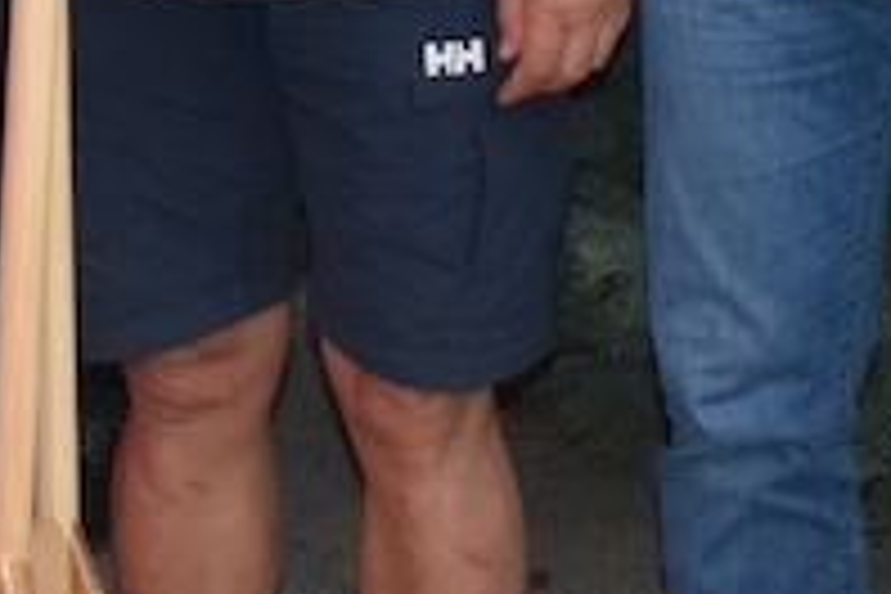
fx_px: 4999
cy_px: -610
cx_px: 234
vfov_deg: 6.6
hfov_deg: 10.2
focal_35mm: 202
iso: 2800
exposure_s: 1/60
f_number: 4
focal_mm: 26
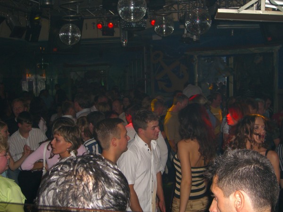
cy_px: 106
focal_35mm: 46
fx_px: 376
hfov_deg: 41.2
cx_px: 142
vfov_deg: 31.5
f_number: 3.1
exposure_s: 1/60
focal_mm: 9.5
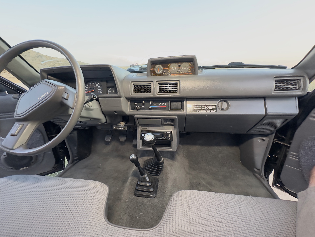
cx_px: 158
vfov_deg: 85.7
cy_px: 118
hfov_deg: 102.1
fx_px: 127
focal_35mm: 14
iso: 640
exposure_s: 1/60
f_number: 2.2
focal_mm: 2.22
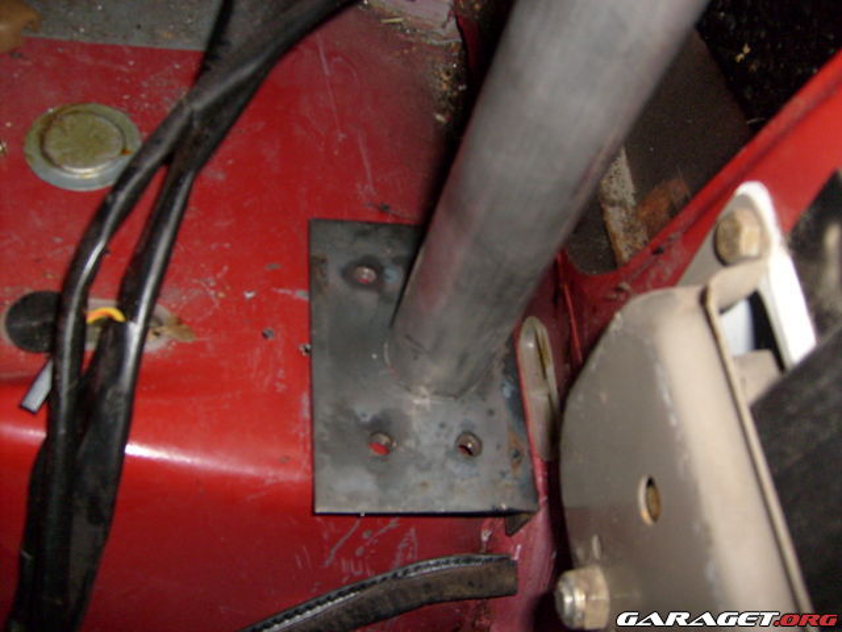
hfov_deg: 52.6
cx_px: 421
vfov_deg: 40.7
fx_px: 851
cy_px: 316
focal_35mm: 35
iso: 100
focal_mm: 5.8
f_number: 2.8
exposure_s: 1/45
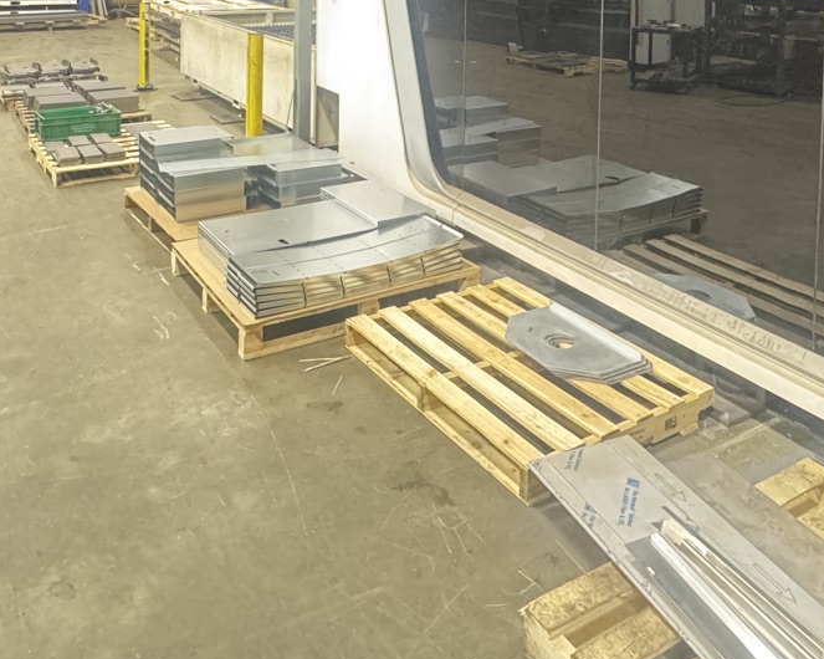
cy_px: -20
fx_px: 805
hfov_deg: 54.2
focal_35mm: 33
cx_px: 377
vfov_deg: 38.7
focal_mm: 2.22
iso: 800
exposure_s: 1/60
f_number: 2.2
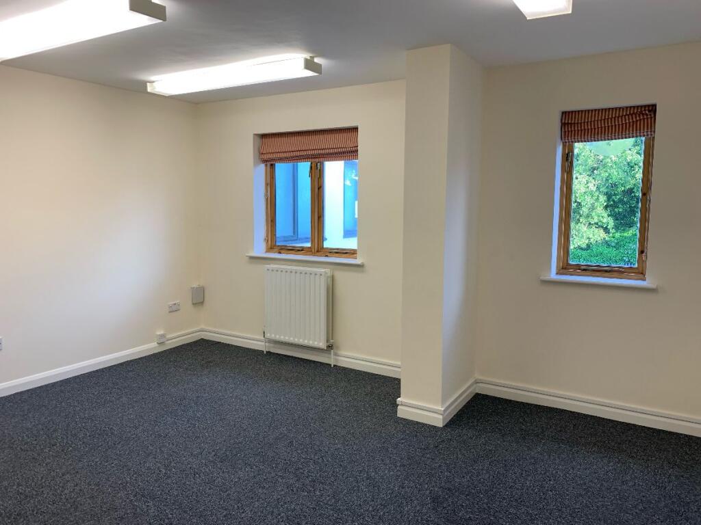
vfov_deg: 53.1
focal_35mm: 26
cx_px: 350
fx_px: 527
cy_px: 262
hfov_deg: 67.3
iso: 50
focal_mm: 4.25
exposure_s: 1/100
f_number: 1.8
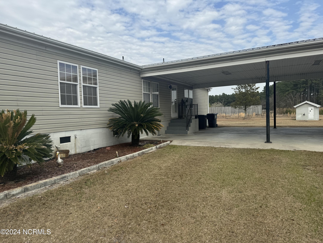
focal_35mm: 24
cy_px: 122
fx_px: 224
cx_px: 162
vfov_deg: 56.8
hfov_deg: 71.6
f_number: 1.78
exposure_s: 1/3802
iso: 80
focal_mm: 6.86
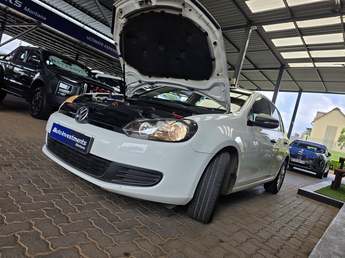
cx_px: 172
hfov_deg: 73.9
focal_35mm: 23
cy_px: 129
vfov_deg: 58.9
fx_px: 229
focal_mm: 6.25
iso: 80
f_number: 1.7
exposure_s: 1/1563
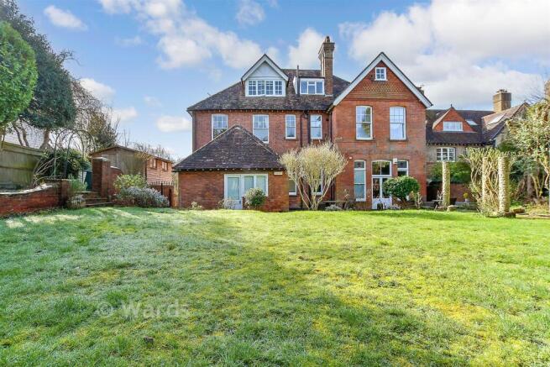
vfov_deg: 51.3
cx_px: 275
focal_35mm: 25
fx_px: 382
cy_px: 184
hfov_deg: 71.5
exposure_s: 1/160
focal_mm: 17
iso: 160
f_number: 8
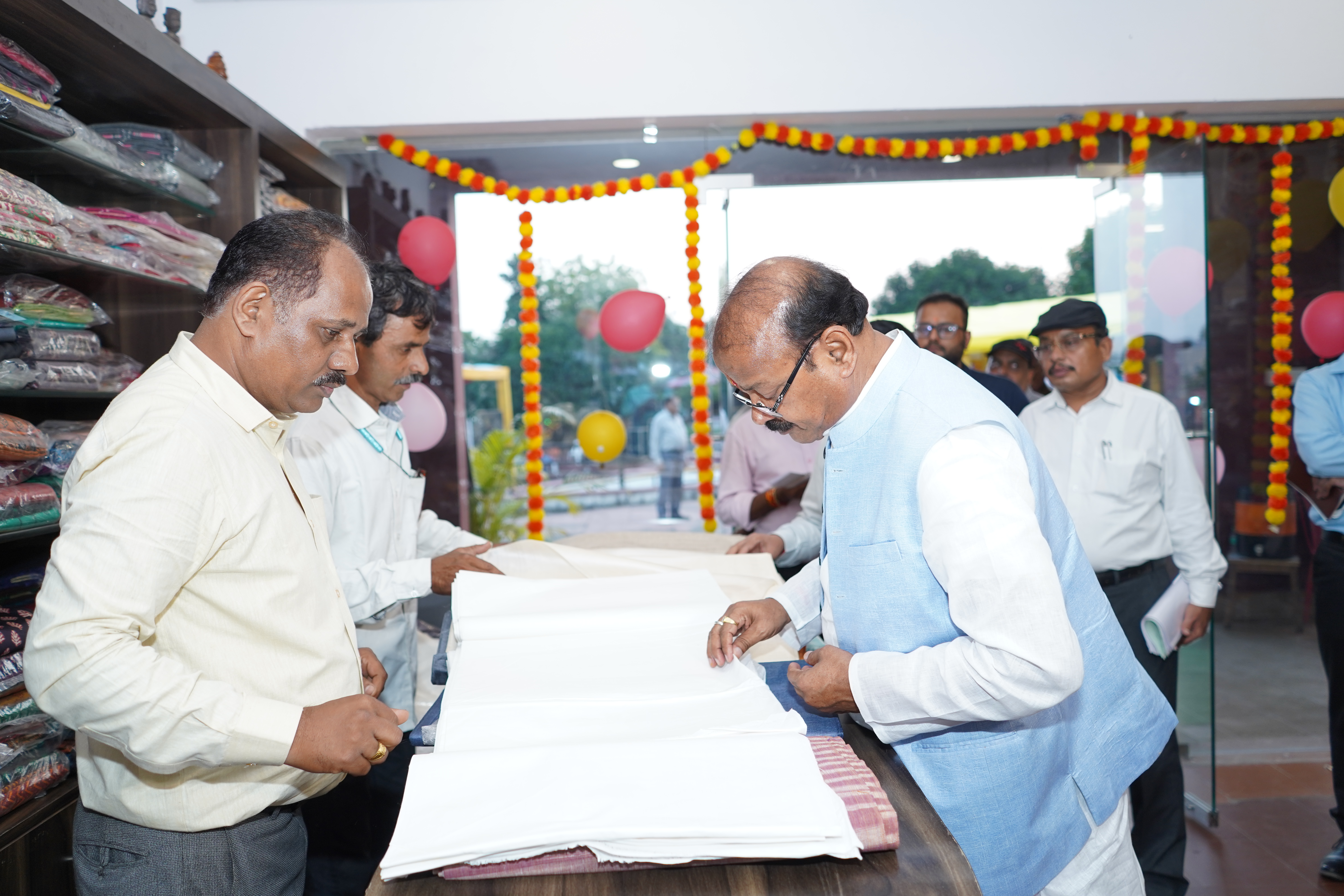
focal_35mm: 28
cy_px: 448
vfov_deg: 46.4
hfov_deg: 65.5
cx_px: 672
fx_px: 1045
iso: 500
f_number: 2.8
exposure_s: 1/200
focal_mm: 28
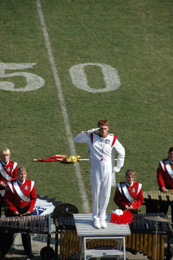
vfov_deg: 6.9
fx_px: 2168
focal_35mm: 300
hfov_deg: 4.6
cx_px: 86
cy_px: 130
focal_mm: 200
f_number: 6.3
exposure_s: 1/640
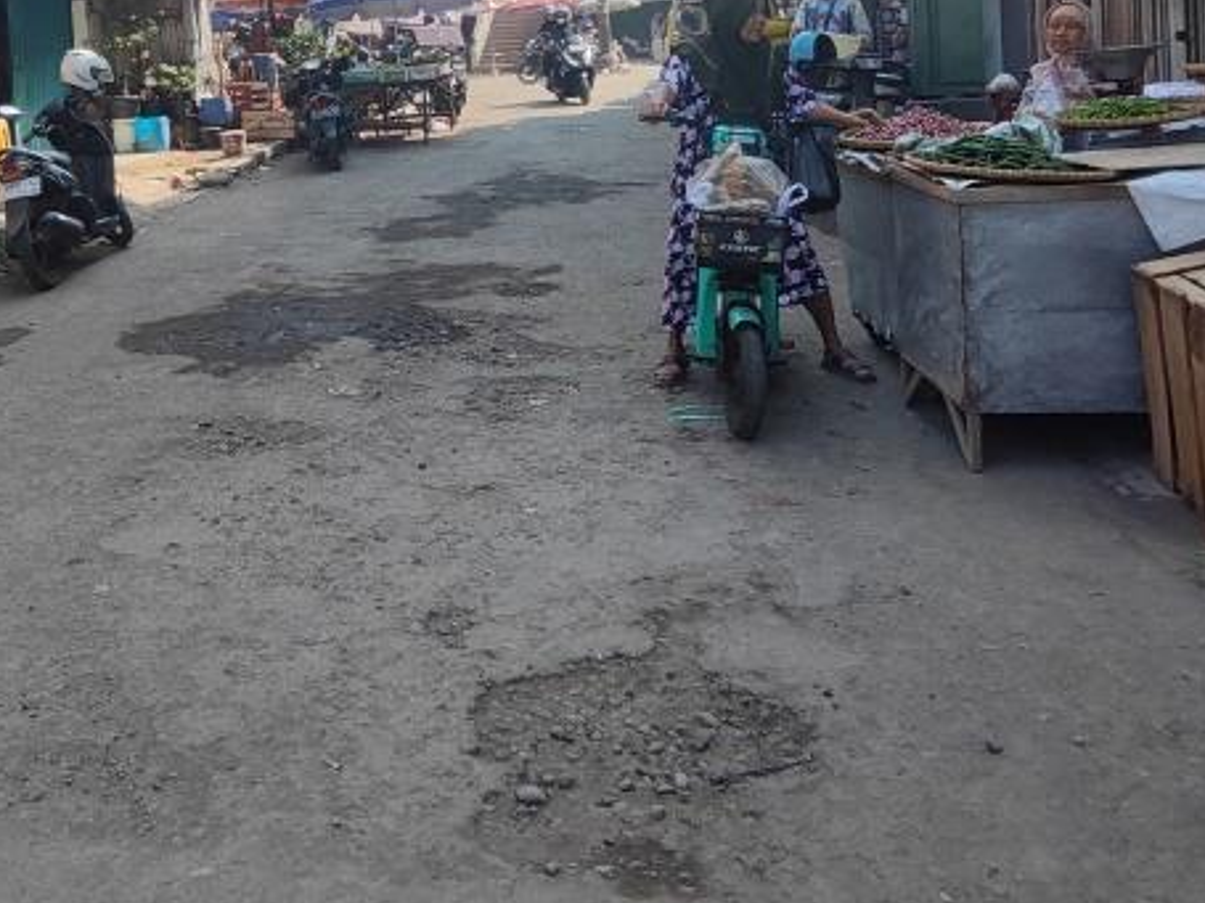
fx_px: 1253
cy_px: 98
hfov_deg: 49.6
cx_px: 326
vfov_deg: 37.2
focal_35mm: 36
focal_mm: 2.13
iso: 50
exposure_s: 1/899
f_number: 2.4
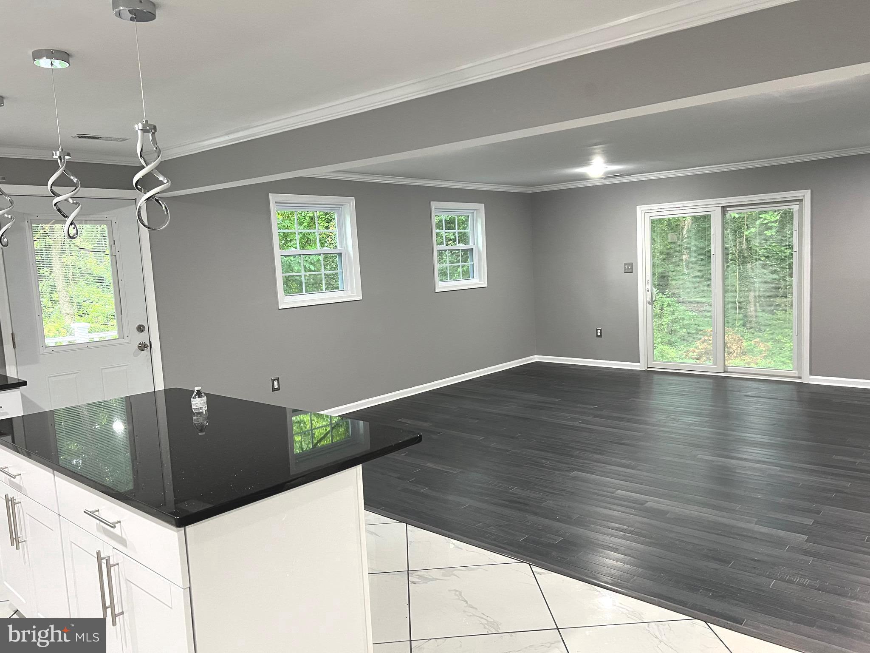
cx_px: 435
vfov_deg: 53.1
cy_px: 326
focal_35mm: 26
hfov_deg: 67.3
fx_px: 653
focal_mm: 5.7
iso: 250
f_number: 1.5
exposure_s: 1/60
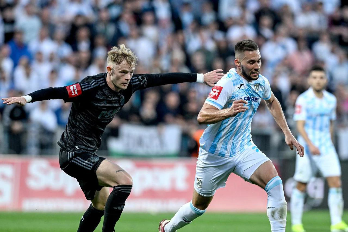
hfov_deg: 5.2
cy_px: 116
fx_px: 3867
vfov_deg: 3.4
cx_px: 174
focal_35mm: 400
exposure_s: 1/1250
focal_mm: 400
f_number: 4
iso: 2500
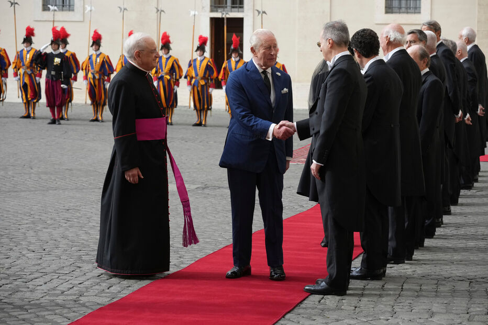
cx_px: 244
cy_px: 162
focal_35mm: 100
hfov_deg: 20.4
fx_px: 1355
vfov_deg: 13.7
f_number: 9
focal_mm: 100
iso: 2500
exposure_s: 1/1000
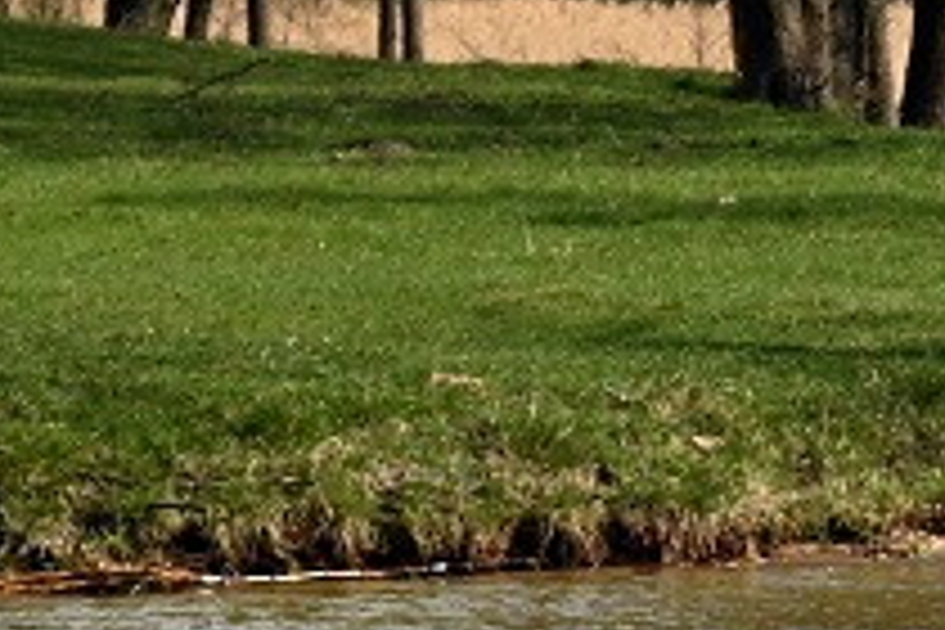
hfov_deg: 4.0
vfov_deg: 2.7
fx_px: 13124
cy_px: -398
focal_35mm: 500
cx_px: 2380
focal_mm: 70
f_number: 6.3
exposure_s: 1/640
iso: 100
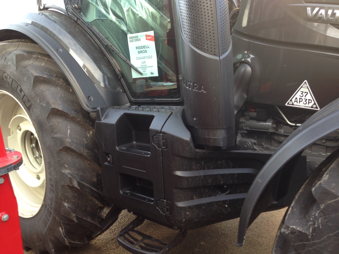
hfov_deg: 55.4
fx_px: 323
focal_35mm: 33
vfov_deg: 42.9
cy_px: 127
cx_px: 170
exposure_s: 1/60
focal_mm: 4.12
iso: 64
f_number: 2.4
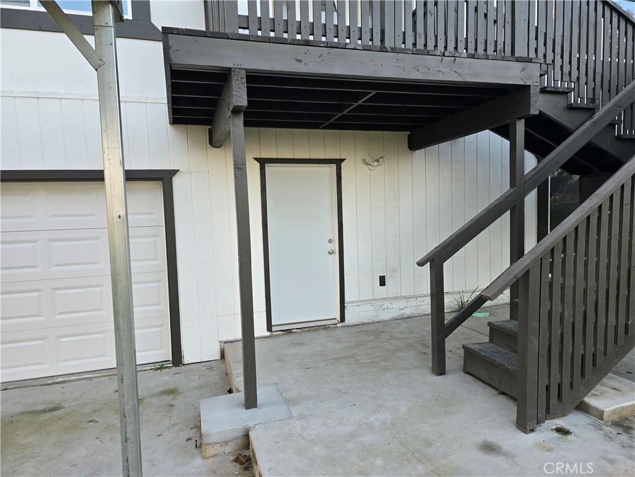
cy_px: 238
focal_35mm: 23
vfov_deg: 58.9
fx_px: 422
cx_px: 318
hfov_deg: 73.9
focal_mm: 6.3
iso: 64
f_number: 1.7
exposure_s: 1/180
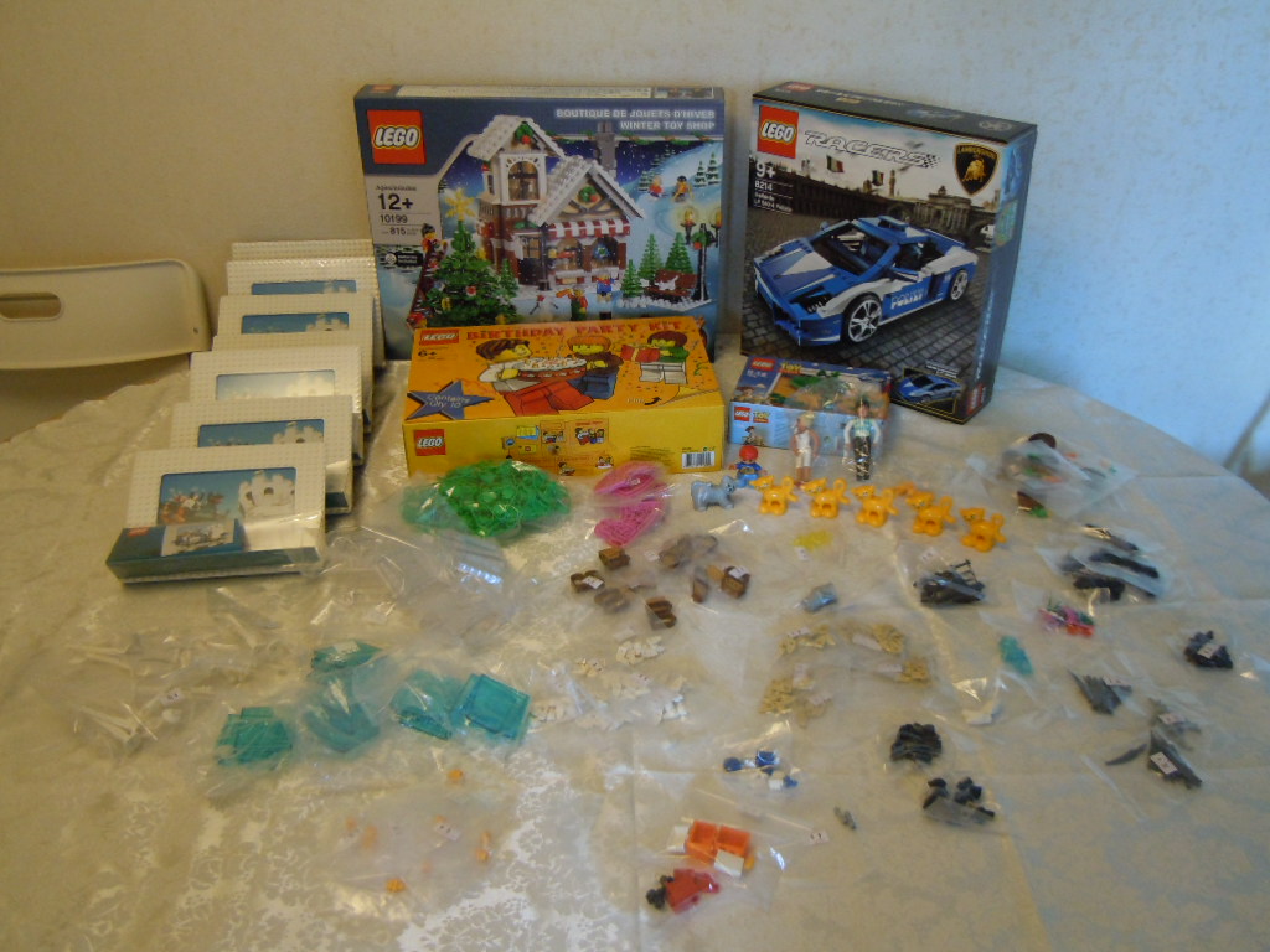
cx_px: 635
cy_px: 476
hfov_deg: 60.0
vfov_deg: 46.8
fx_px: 1101
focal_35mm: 30
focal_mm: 5.4
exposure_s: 1/30
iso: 400
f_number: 3.5
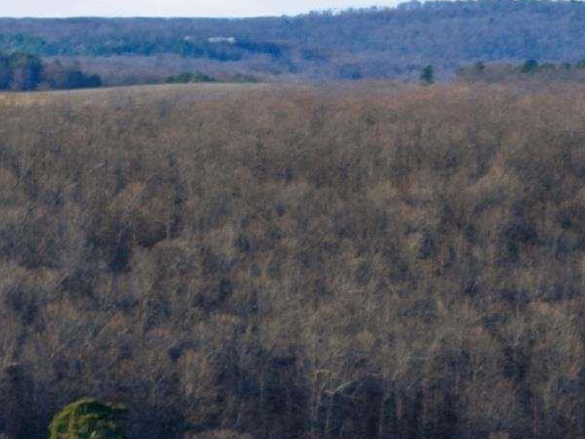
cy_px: 674
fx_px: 5934
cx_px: 551
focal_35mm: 351
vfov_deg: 4.2
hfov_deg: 5.6
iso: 160
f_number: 2.8
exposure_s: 1/1600
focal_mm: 19.4
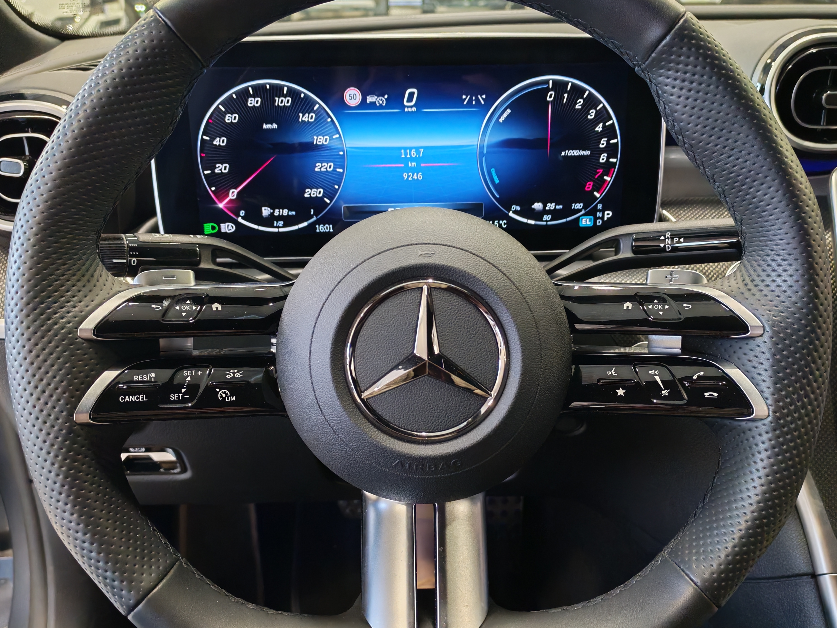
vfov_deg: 42.9
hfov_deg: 55.4
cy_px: 314
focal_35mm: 33
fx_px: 798
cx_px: 418
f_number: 1.9
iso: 1222
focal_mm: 6.12
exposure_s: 1/100
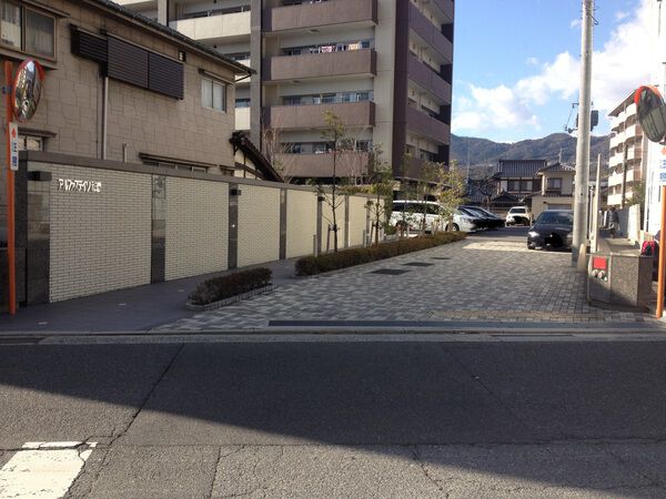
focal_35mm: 35
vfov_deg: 40.7
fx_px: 673
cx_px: 333
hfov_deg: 52.6
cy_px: 250
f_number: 2.4
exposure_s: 1/863
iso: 50
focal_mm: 4.28
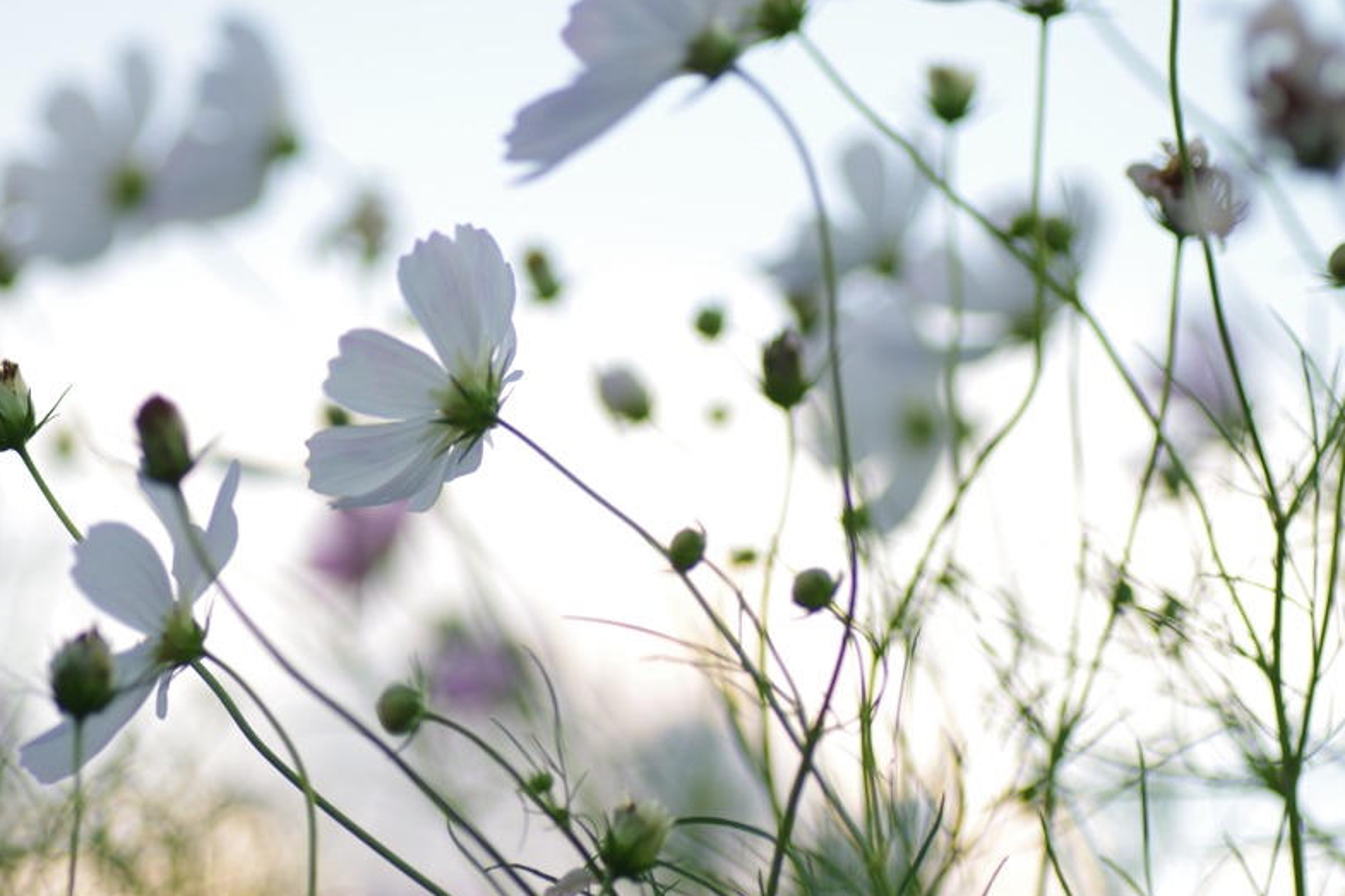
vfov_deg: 7.8
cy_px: 391
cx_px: 516
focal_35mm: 176
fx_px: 6574
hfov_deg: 11.7
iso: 100
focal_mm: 90
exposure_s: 1/125
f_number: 2.8
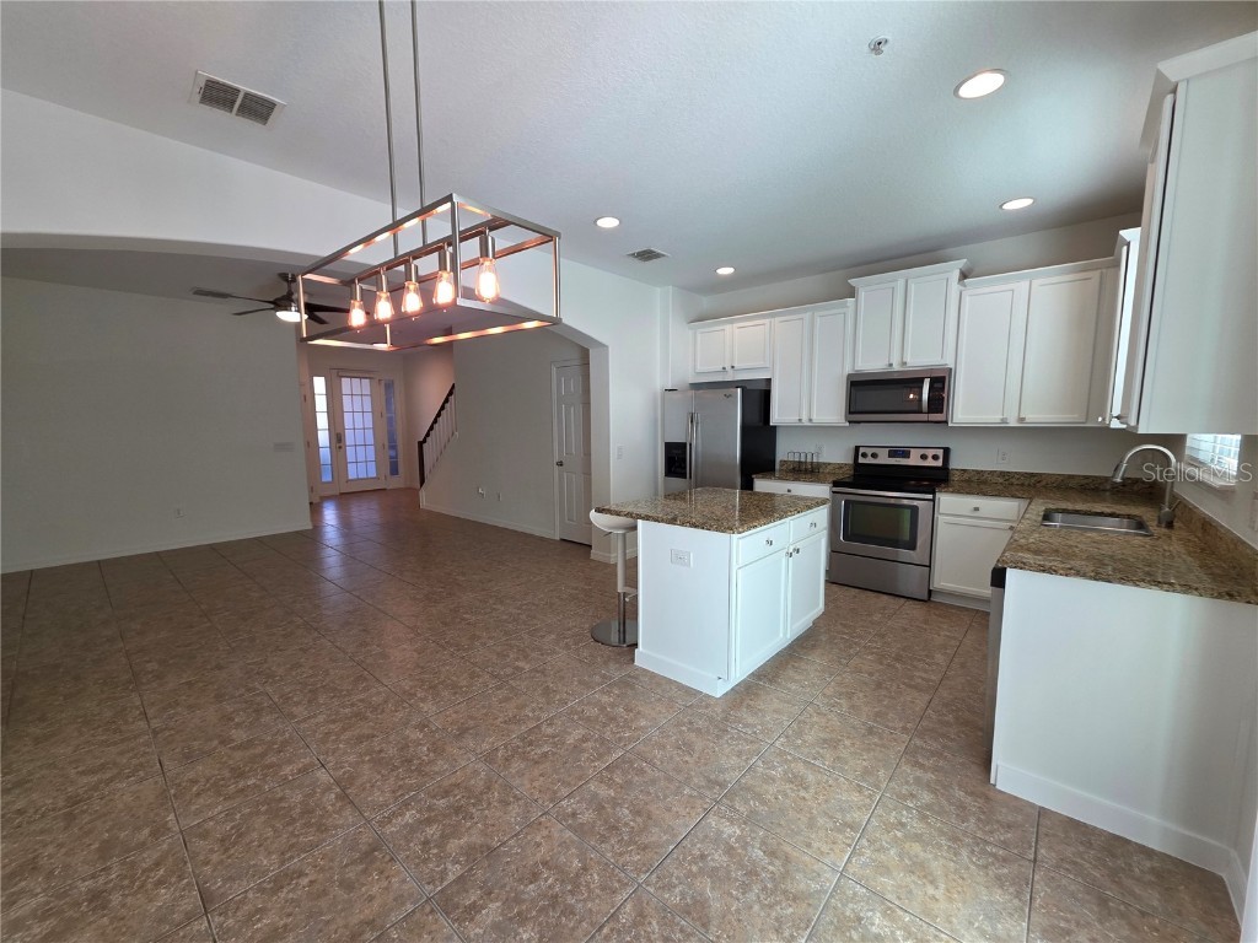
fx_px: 472
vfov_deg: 89.9
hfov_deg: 106.2
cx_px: 629
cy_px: 472
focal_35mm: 13
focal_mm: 2.2
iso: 80
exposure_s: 1/120
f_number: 1.9
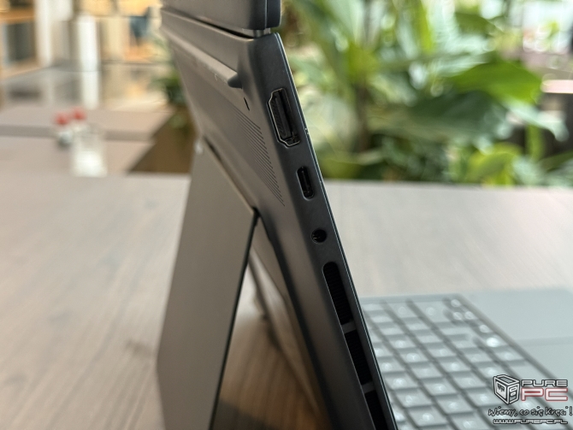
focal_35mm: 48
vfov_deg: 30.3
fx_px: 795
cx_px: 286
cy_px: 215
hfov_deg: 39.6
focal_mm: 6.76
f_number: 1.78
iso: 400
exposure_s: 1/33
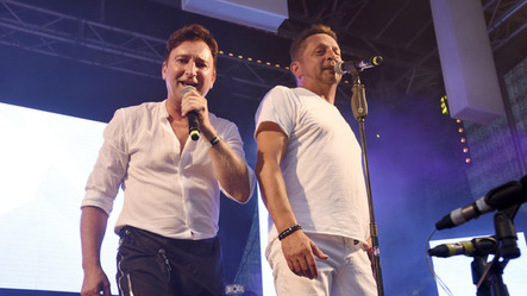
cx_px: 260
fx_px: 685
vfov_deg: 24.4
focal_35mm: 49
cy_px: 169
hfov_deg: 42.1
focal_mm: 46
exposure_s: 1/160
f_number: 8
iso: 1250
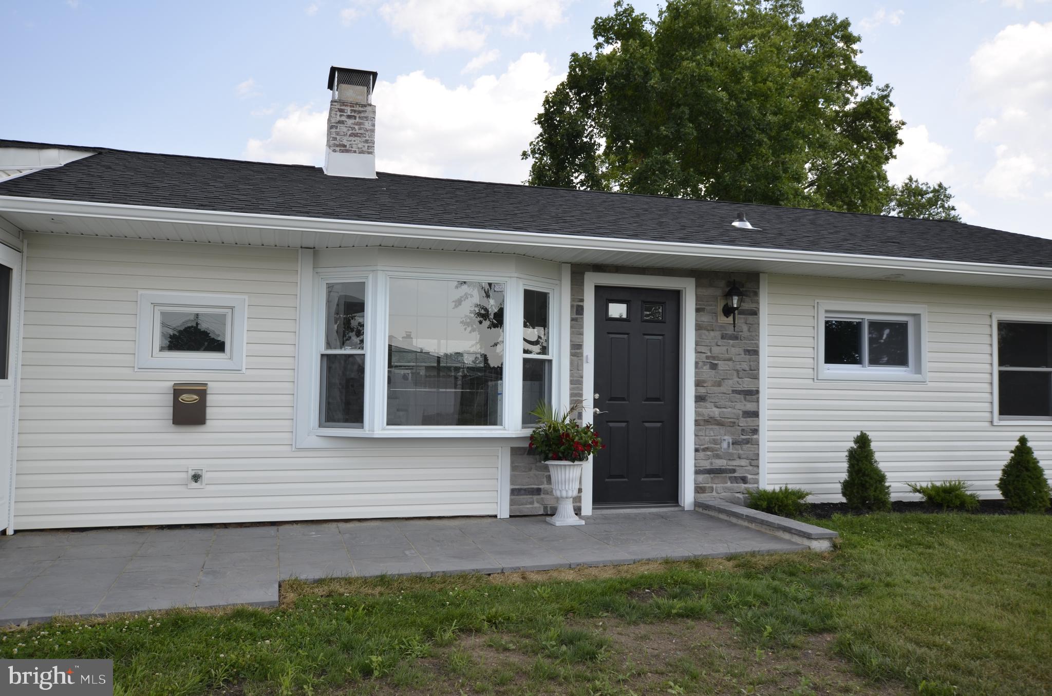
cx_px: 526
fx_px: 875
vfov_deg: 43.4
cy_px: 348
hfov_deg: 62.0
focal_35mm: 30
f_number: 8
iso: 100
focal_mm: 20
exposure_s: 1/200
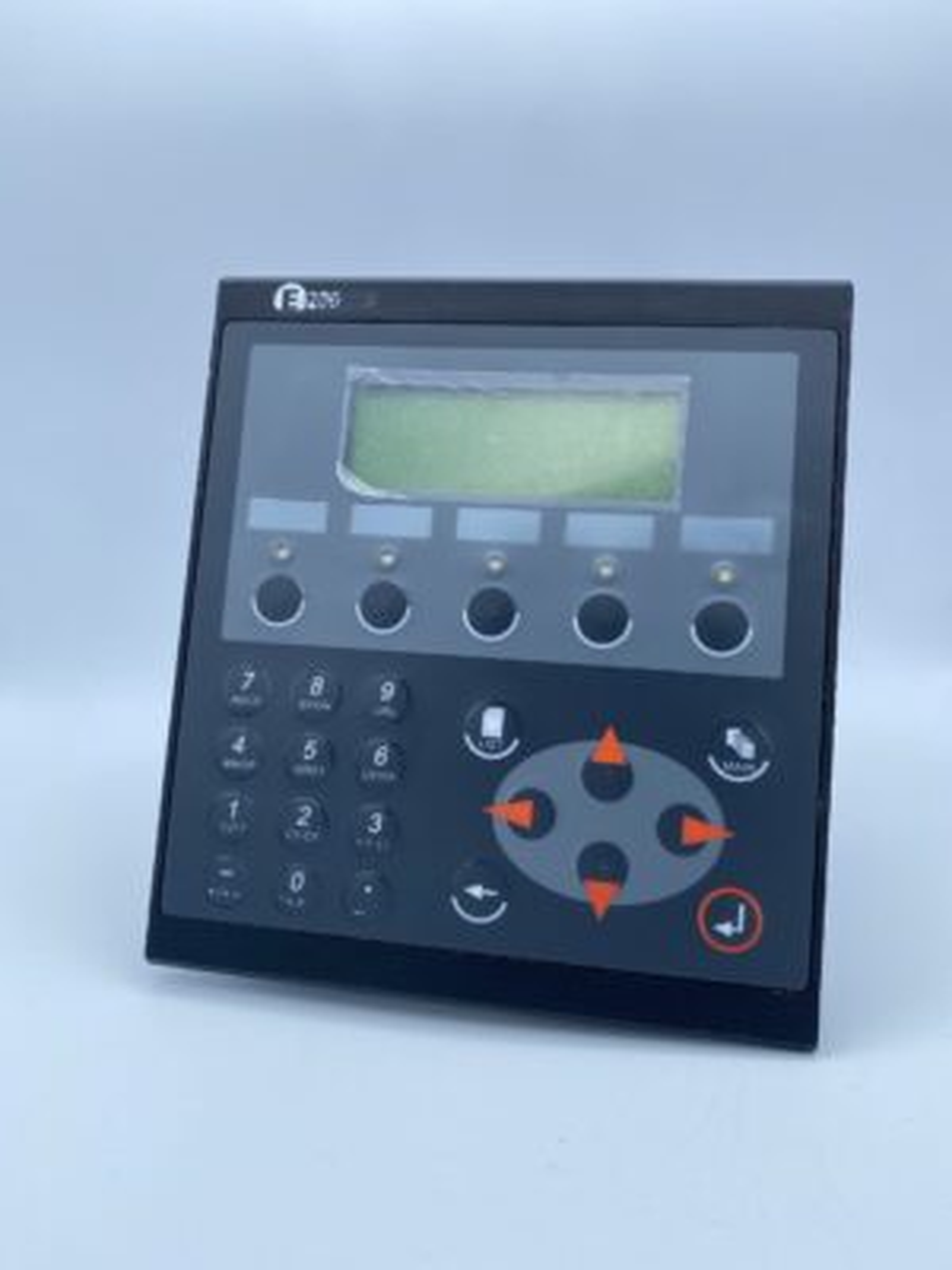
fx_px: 953
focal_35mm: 26
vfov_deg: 67.3
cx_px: 476
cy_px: 635
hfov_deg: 53.1
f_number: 1.8
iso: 32
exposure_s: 1/752
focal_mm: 4.25
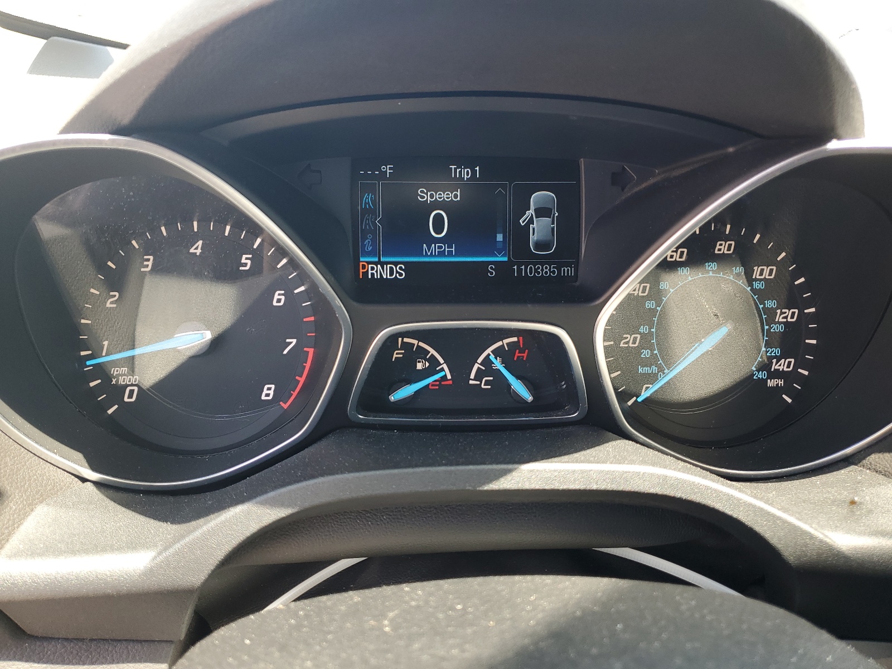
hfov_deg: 67.3
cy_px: 334
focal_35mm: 26
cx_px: 446
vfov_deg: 53.1
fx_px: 670
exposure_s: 1/120
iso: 51
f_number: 1.5
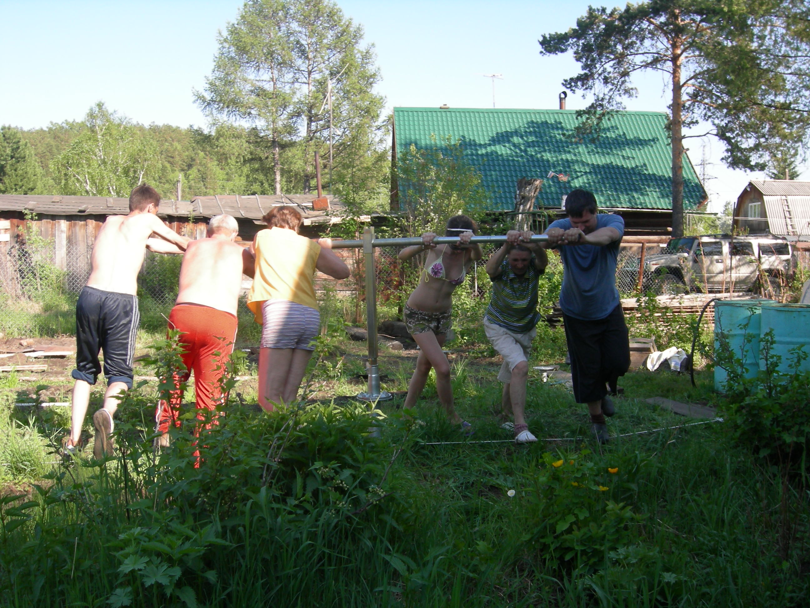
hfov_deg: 51.4
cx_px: 405
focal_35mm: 36
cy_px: 304
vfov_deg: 39.7
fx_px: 842
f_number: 4.8
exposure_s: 1/135
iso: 64
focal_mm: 7.5
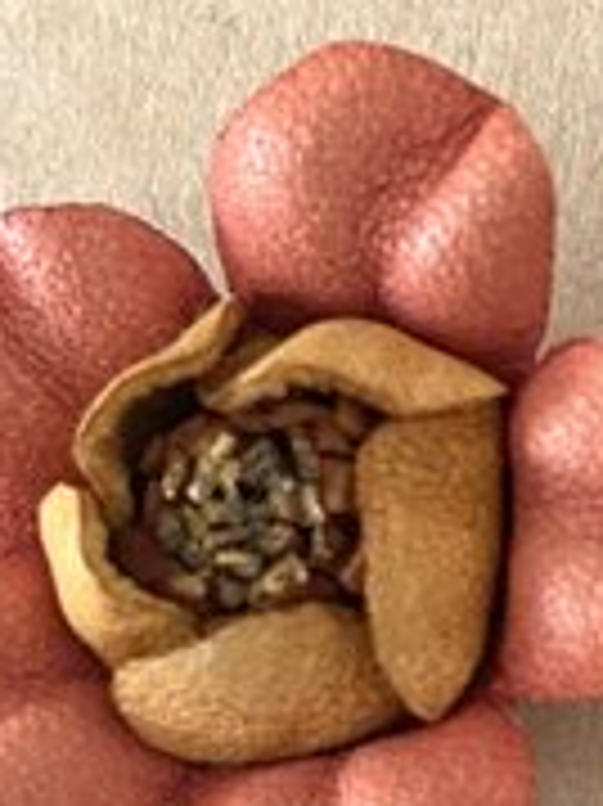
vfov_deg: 16.4
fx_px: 2767
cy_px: 660
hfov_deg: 12.0
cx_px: 824
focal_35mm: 119
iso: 200
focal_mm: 4.25
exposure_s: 1/60
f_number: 1.8
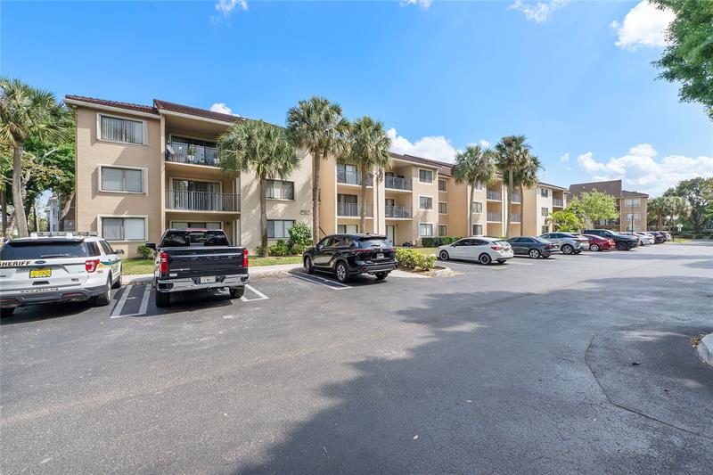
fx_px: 297
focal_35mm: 15
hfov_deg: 100.4
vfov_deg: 77.3
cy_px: 238
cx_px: 356
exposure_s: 1/100
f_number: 11
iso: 100
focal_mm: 10
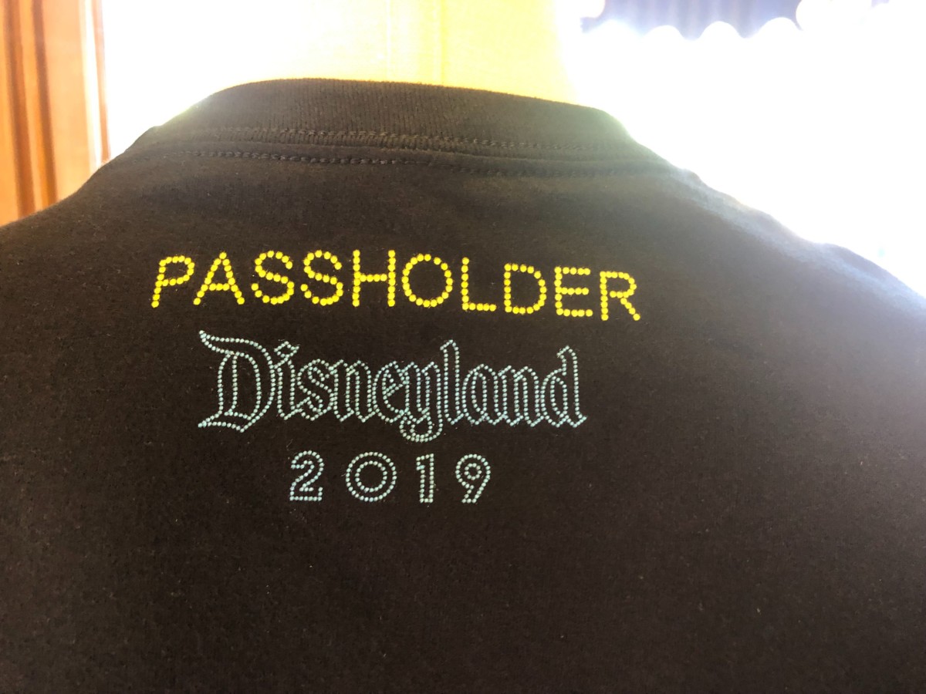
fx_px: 749
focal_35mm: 28
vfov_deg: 49.7
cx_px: 463
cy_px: 347
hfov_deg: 63.4
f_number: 1.8
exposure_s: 1/15
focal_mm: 4
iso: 100
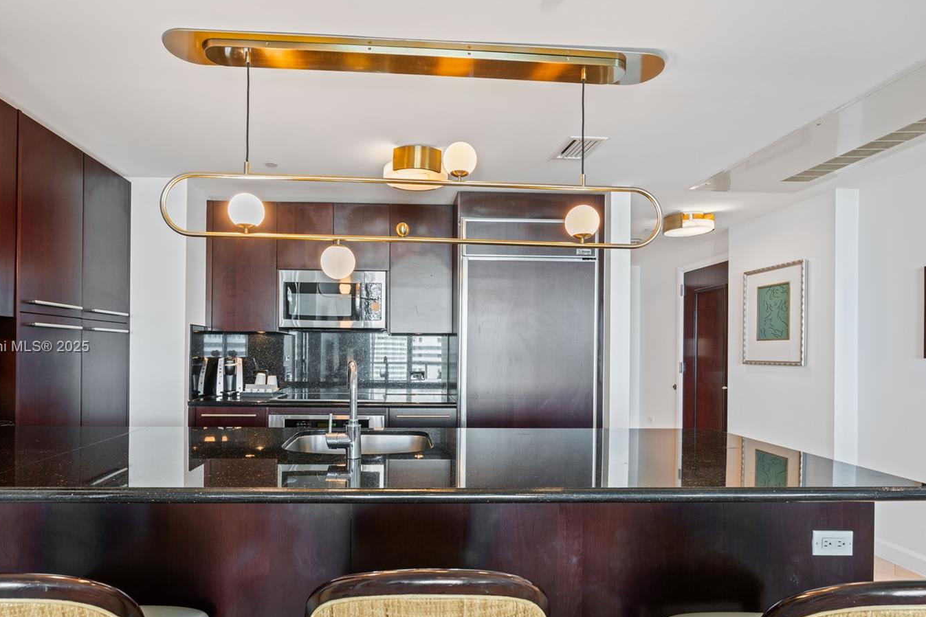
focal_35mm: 19
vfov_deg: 64.3
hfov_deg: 86.7
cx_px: 419
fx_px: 489
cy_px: 348
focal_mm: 16
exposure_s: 1/2.5
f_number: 8
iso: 400
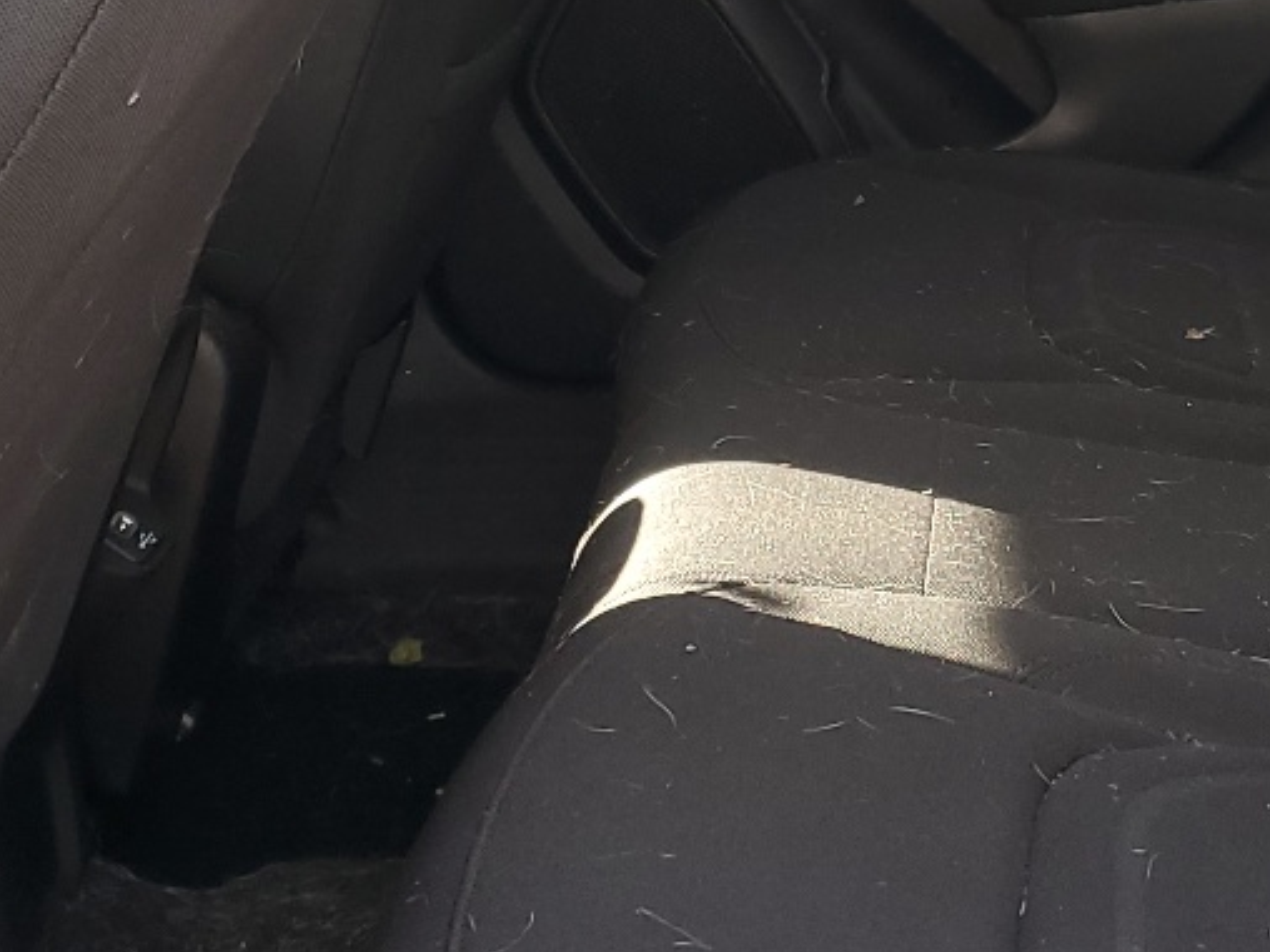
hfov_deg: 23.5
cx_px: 1017
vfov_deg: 17.4
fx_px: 3008
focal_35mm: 82
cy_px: -80
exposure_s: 1/120
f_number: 1.5
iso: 58
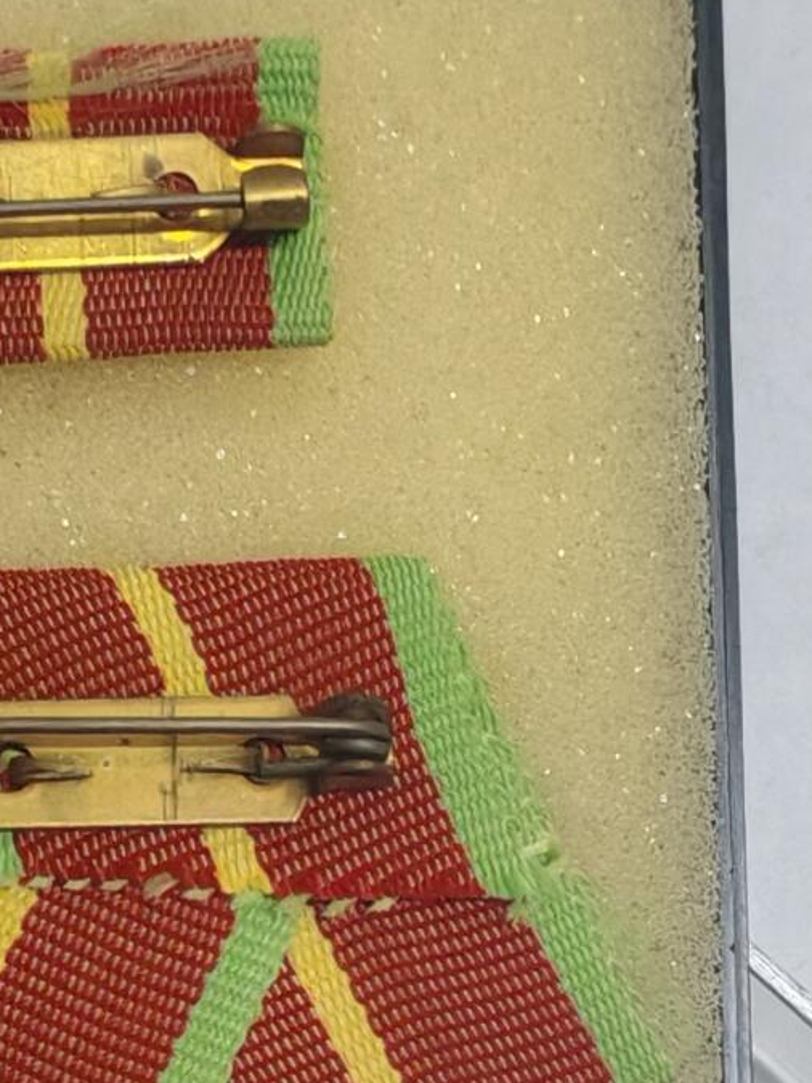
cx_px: 120
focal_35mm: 144
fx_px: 4505
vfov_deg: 13.5
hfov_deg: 10.3
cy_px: 1146
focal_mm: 5.52
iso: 800
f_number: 1.95
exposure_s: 1/50
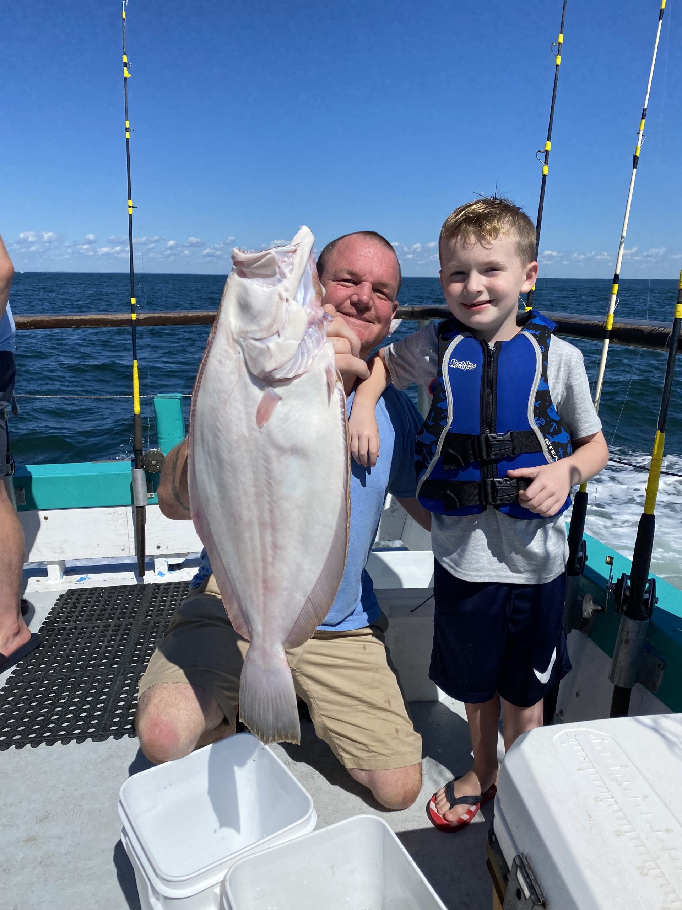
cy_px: 455
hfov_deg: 53.1
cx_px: 341
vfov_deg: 67.3
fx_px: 683
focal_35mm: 26
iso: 32
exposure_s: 1/5236
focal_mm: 4.25
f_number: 1.8
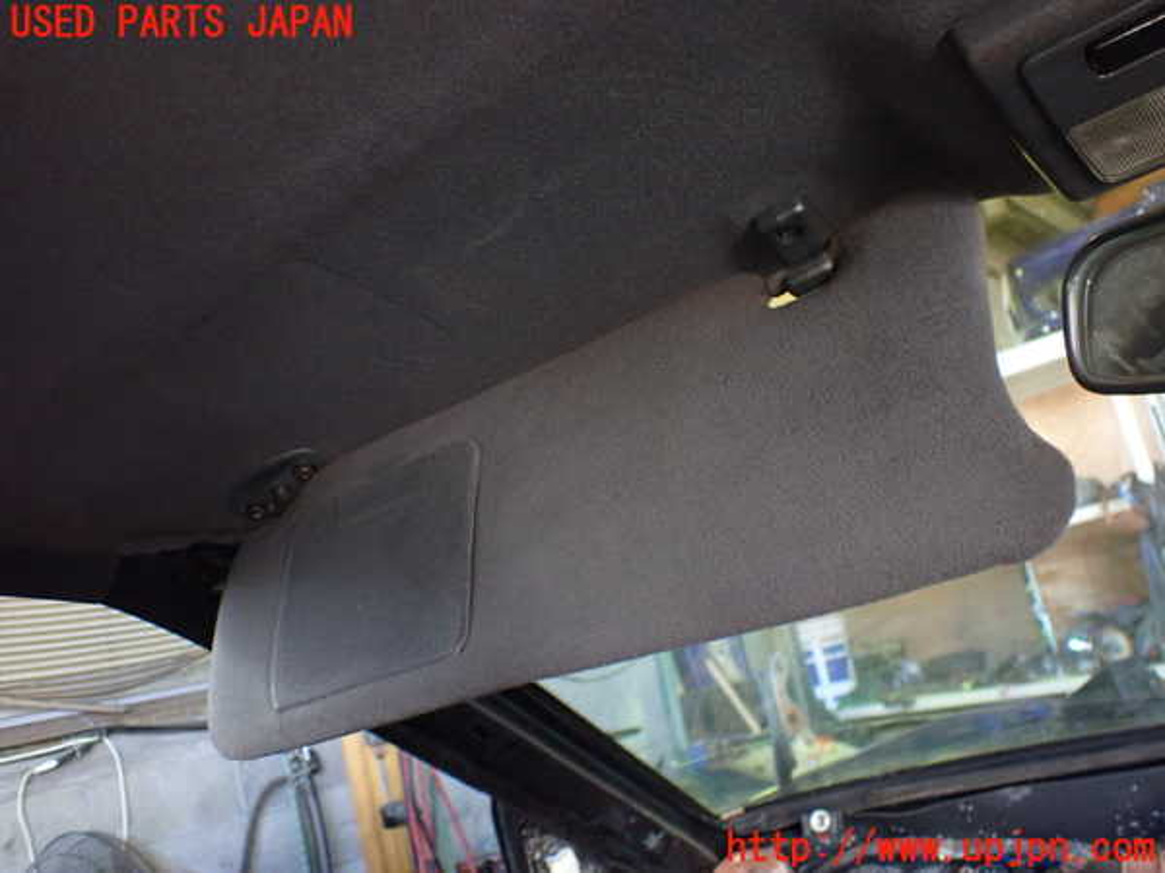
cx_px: 582
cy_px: 436
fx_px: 1010
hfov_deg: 60.0
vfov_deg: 46.8
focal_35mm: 30
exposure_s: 1/80
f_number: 2.3
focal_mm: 5.4
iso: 800
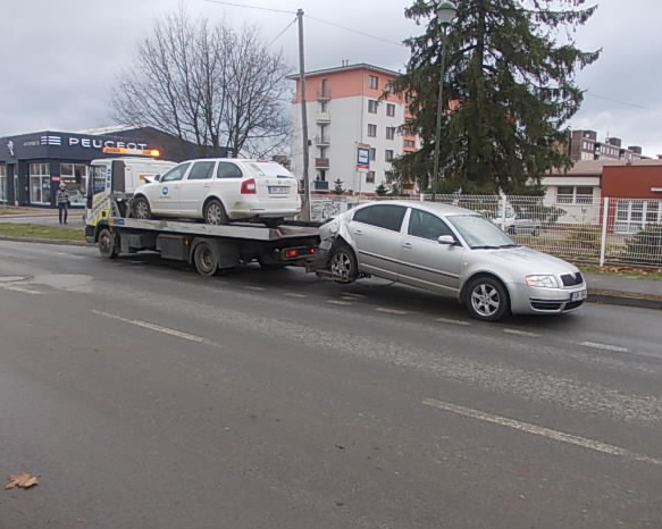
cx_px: 350
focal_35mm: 30
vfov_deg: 48.5
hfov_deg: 58.7
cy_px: 263
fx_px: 588
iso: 110
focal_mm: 4
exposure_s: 1/250
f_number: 2.7
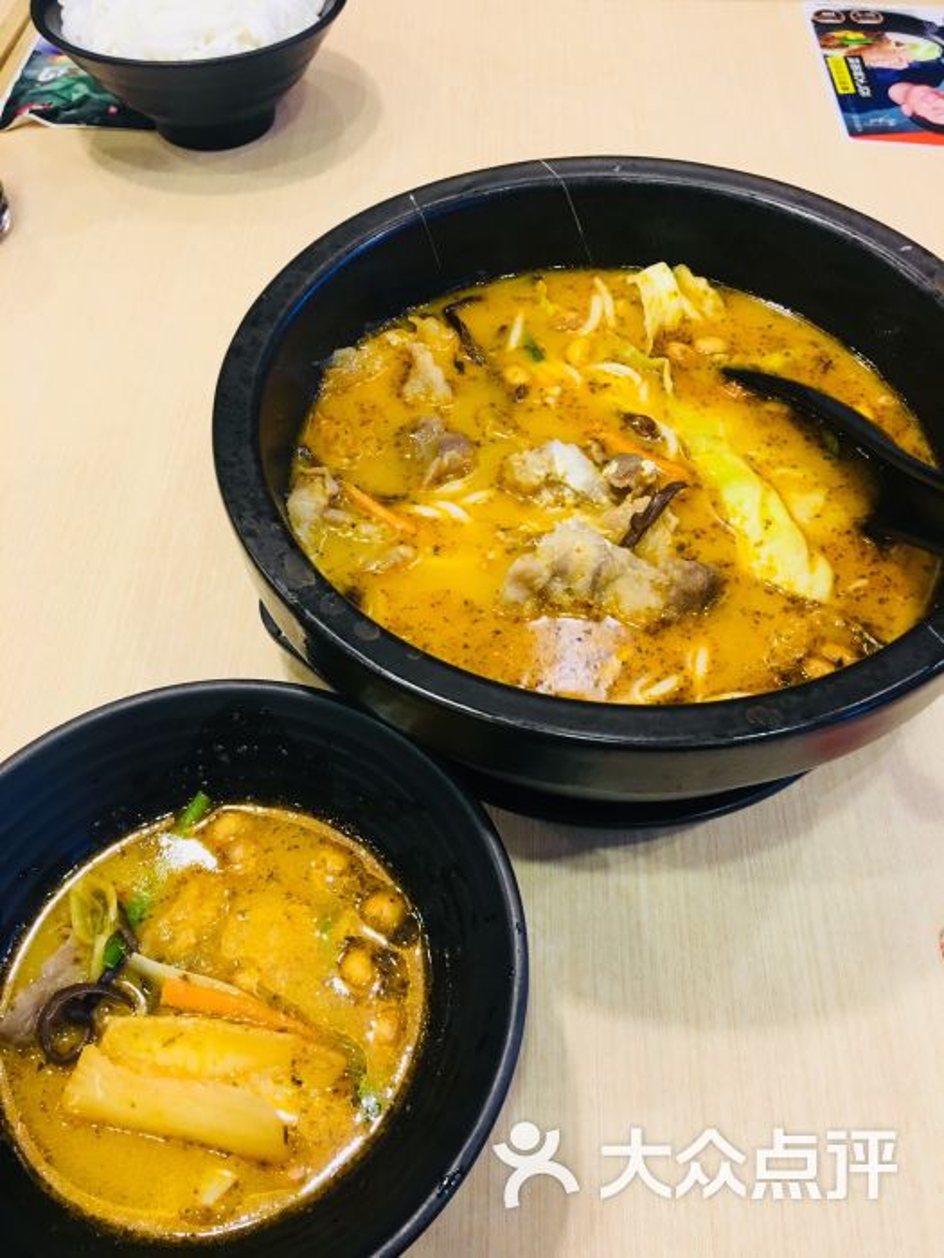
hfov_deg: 48.2
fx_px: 1054
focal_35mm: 29
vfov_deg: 61.7
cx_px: 472
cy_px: 629
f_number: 2.2
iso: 125
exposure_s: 1/33
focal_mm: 4.15
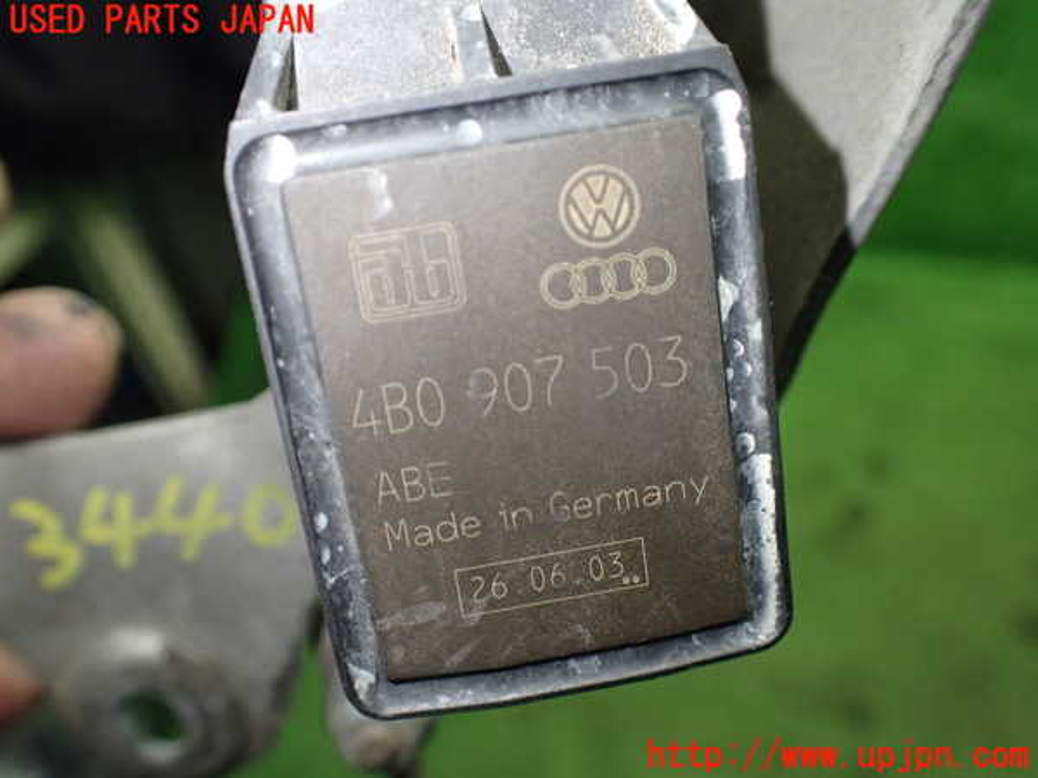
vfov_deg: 46.8
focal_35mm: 30
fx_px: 900
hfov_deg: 60.0
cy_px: 389
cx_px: 519
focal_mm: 5.4
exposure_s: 1/125
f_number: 2.3
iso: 500
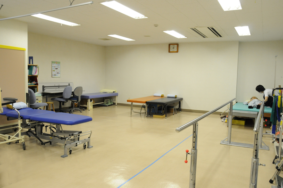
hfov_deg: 62.0
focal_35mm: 30
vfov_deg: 43.5
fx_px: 236
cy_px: 94
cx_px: 142
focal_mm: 20
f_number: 8
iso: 800
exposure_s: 1/15
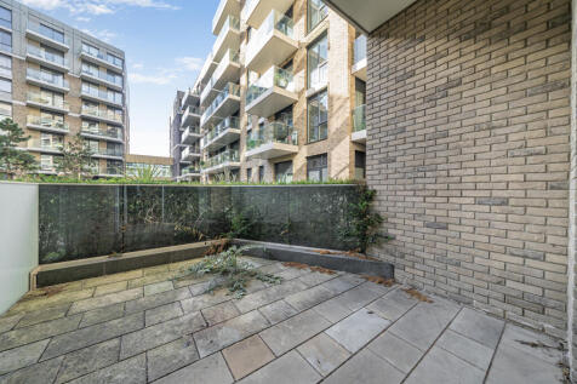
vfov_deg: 90.0
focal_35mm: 12
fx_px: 192
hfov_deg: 112.6
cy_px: 192
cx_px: 288
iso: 250
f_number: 8
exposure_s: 1/50
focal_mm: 12
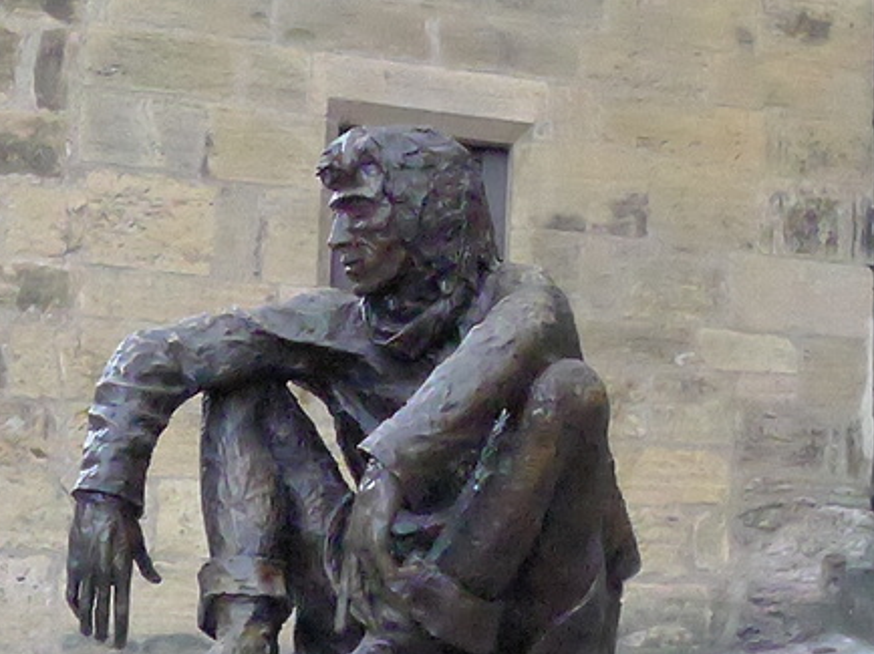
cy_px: 398
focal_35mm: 59
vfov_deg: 24.7
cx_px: 423
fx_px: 1489
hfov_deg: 32.7
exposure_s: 1/640
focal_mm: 8.5
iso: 12800
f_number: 4.5
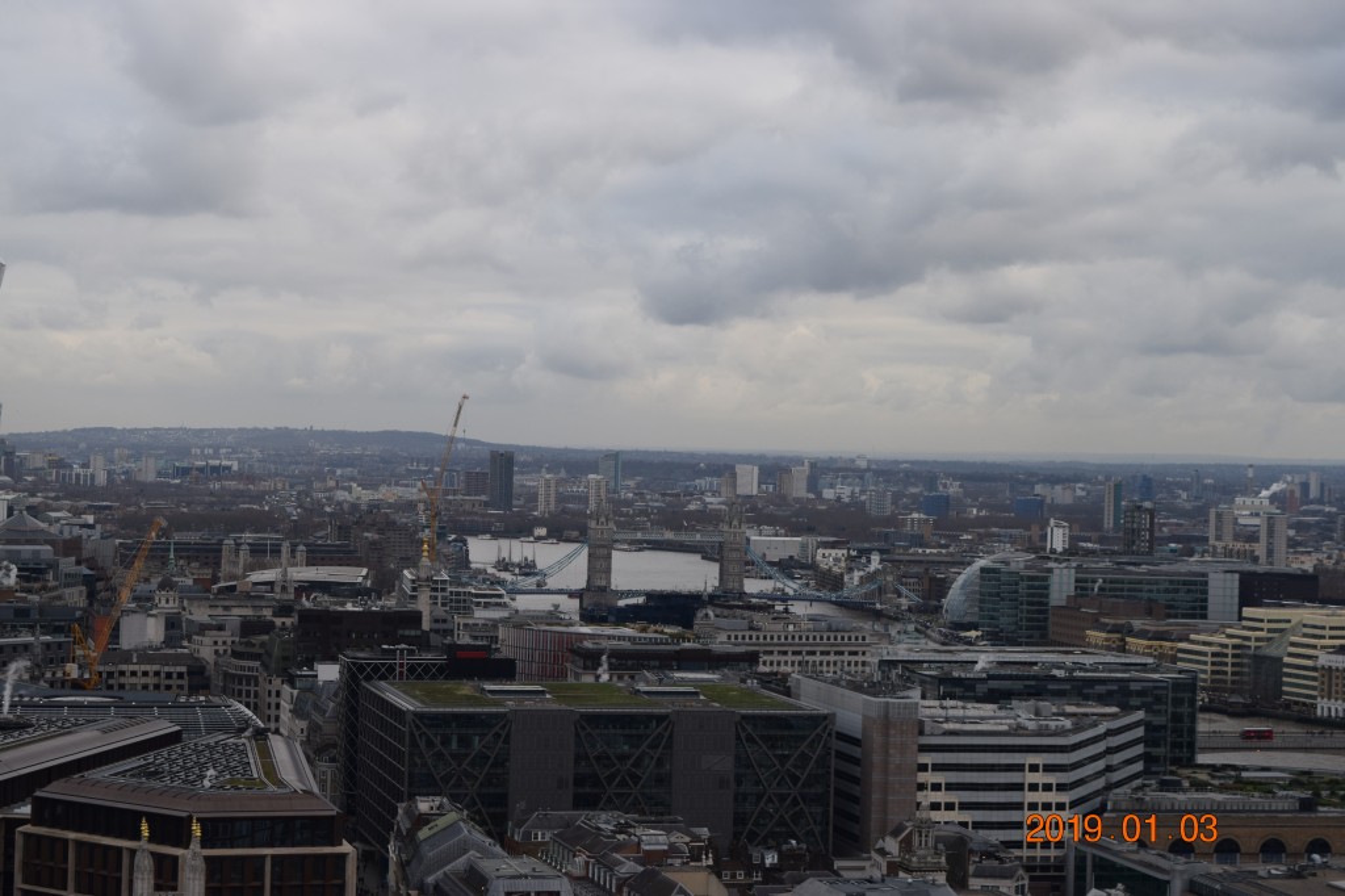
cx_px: 672
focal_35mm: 78
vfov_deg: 17.5
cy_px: 448
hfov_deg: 26.0
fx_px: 2913
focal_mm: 52
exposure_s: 1/250
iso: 360
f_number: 8
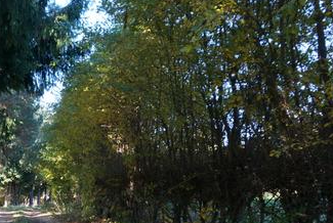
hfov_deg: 31.5
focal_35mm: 59
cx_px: 7
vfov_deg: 22.9
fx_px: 547
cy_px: 168
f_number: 4.5
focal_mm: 16
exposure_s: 1/80
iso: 100
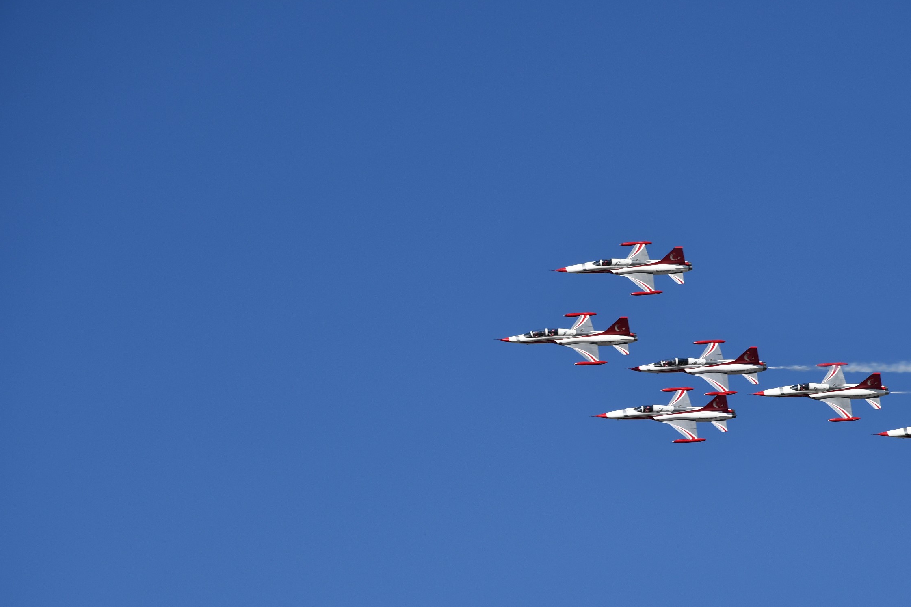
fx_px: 5465
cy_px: 359
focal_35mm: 216
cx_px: 556
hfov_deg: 9.5
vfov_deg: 6.4
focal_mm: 116
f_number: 10
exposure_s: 1/400
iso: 100
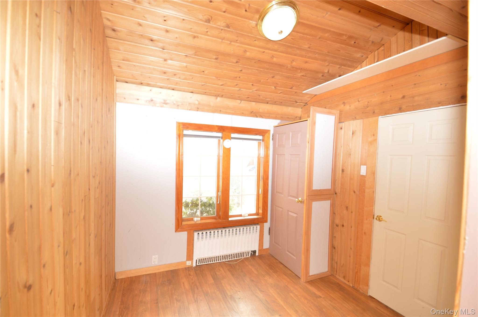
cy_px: 158
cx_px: 239
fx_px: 199
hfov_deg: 100.4
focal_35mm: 15
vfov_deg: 77.2
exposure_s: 1/100
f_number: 5
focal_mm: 10
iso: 400
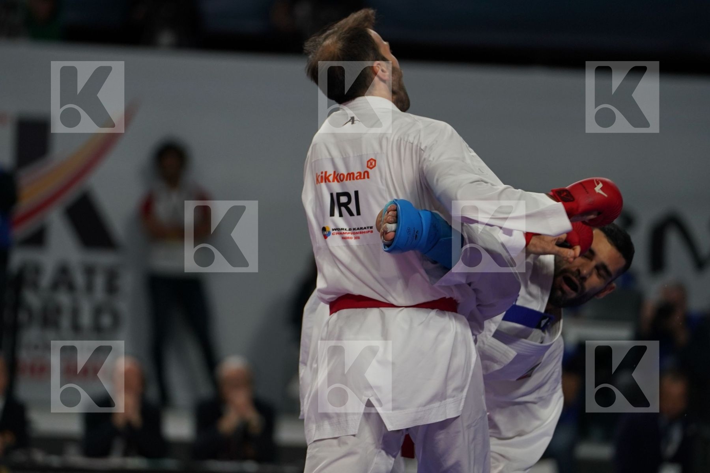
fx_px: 5443
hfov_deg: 7.5
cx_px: 355
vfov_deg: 5.0
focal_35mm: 276
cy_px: 236
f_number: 2.8
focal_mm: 184
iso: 800
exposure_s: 1/1000
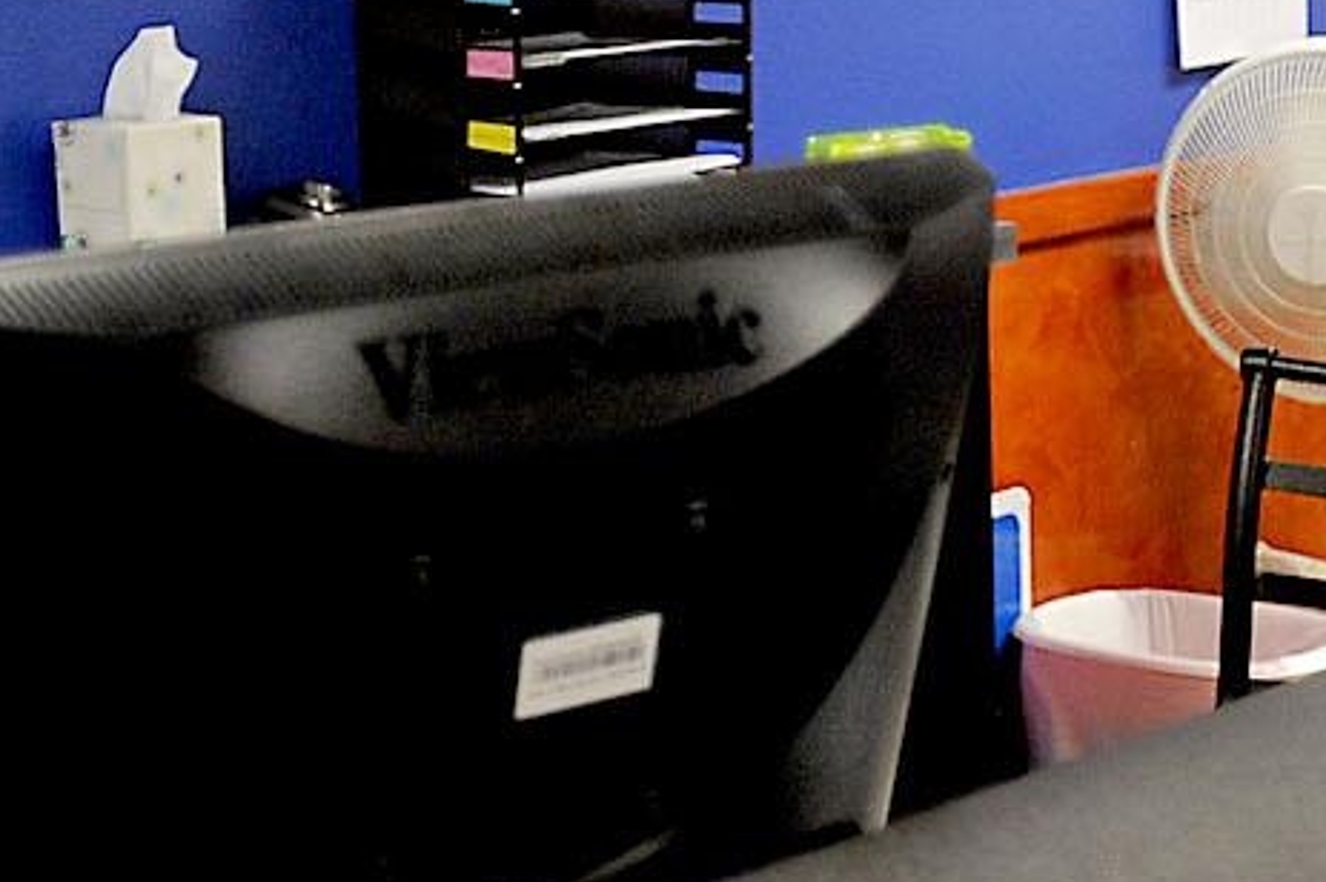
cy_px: 537
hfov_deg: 21.5
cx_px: 707
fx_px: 3497
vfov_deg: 14.4
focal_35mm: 95
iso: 1000
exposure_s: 1/320
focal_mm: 22
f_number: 2.8
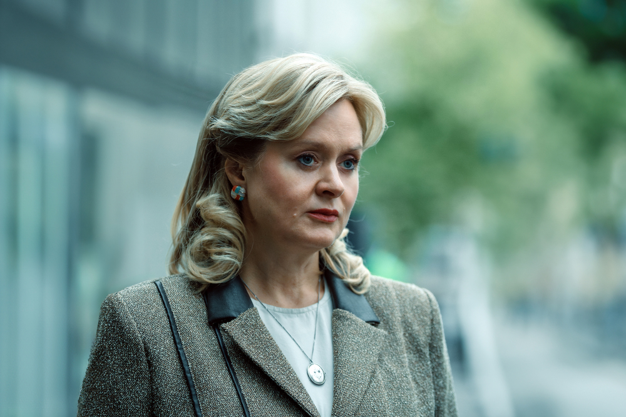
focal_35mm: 115
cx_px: 313
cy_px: 208
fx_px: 2000
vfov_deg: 11.9
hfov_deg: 17.8
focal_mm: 115
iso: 1250
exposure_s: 1/125
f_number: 2.8
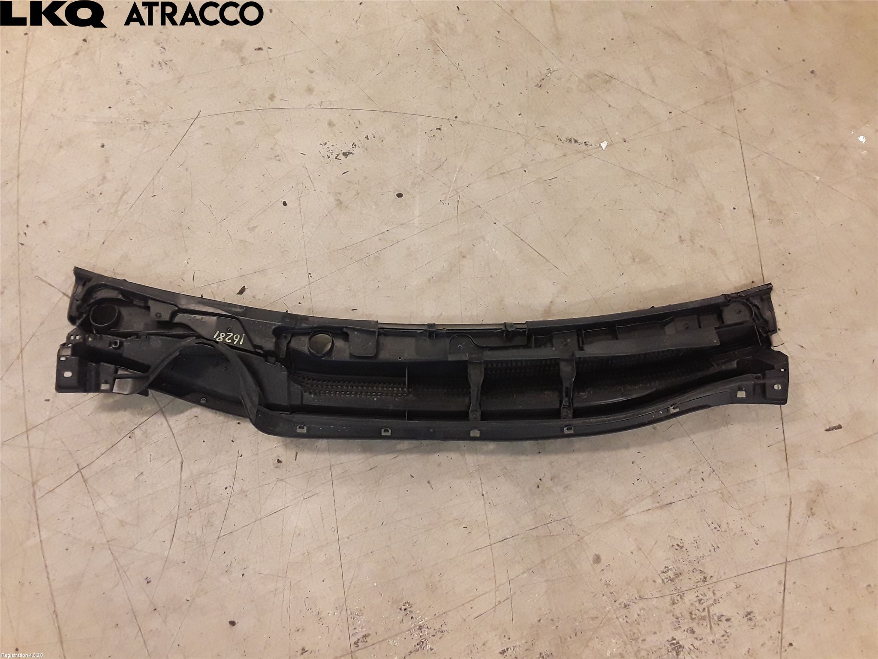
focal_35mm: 28
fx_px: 710
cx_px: 439
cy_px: 330
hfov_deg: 63.4
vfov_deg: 49.7
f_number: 1.9
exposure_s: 1/50
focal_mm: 2.91
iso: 125
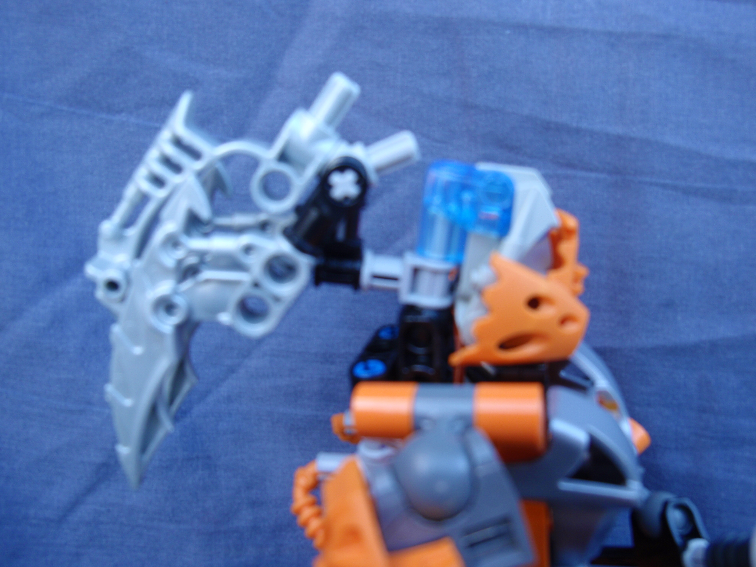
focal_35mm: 28
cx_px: 378
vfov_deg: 49.7
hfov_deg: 63.4
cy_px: 284
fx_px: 612
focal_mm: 5
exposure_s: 1/30
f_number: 3.2
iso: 64
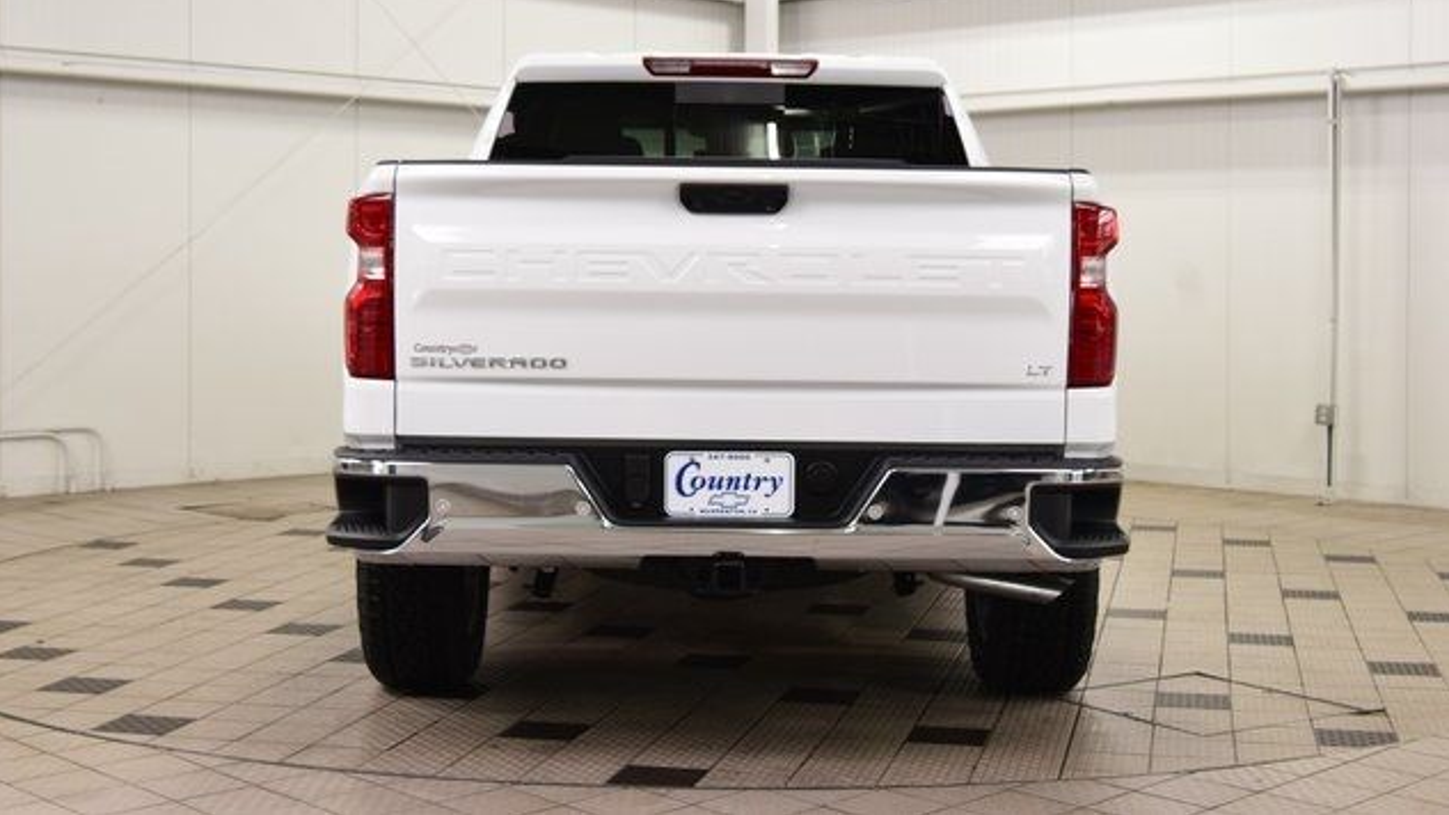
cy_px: 329
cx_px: 728
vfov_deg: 22.2
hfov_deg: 38.5
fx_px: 2075
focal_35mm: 54
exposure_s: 1/30
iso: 720
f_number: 7.1
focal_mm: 34
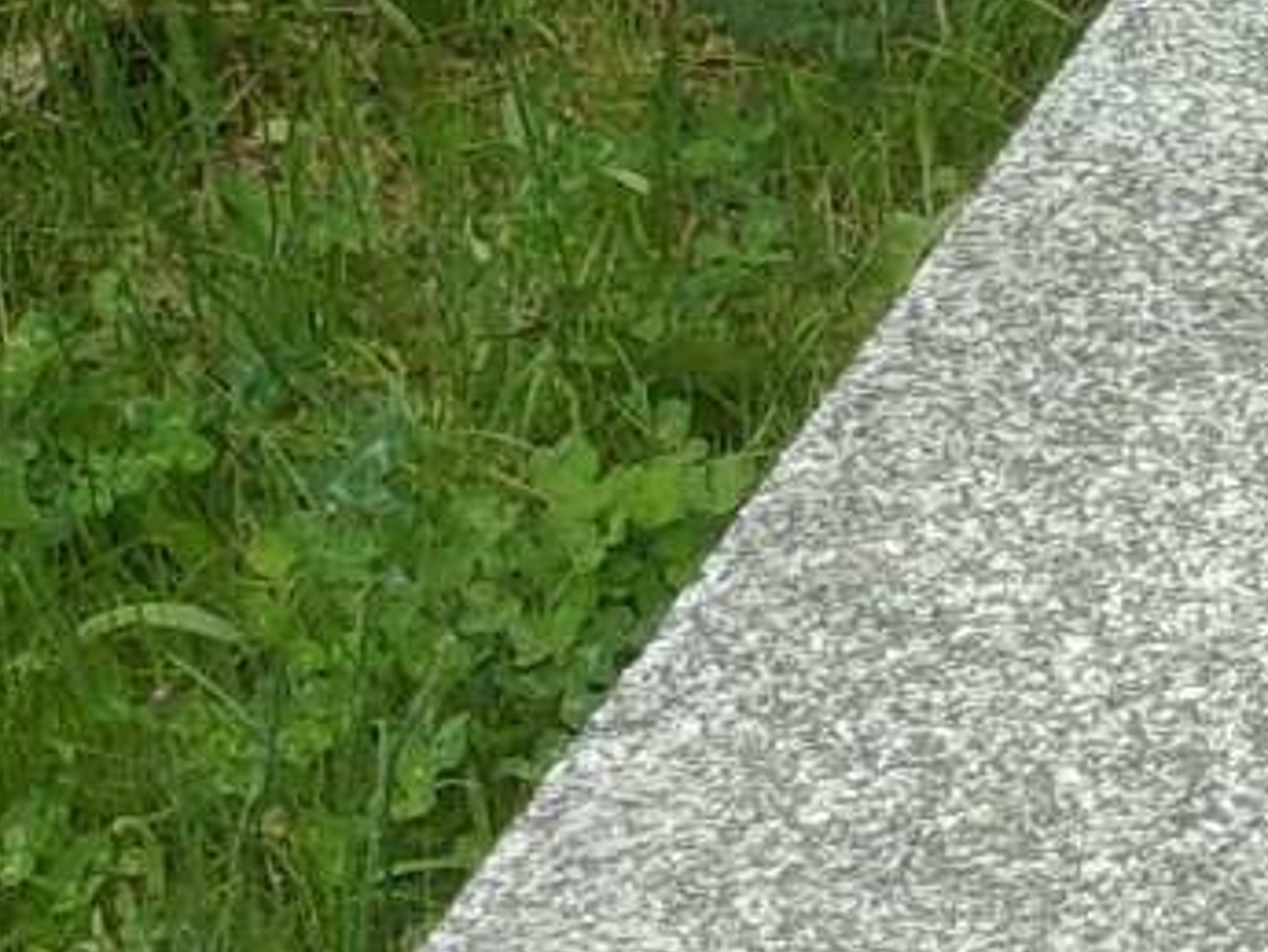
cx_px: 1735
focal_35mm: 166
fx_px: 6083
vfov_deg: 8.9
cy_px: 254
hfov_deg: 11.5
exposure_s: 1/250
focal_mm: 5.1
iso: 80
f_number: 3.9
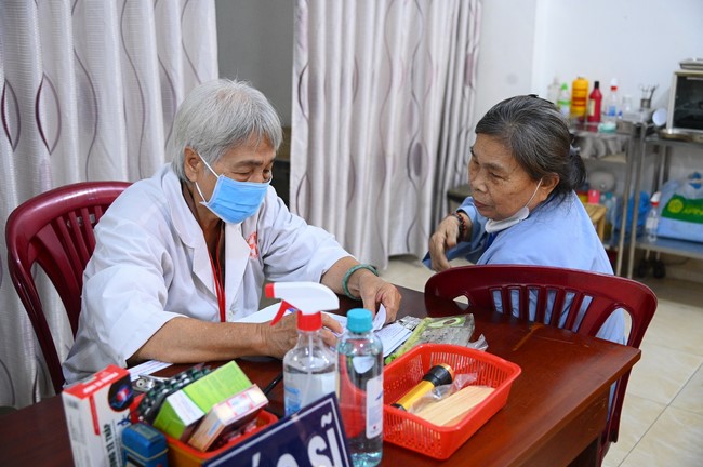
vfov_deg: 33.3
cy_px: 234
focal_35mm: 40
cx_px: 352
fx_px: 780
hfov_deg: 48.5
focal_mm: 40
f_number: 4
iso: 6400
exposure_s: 1/200
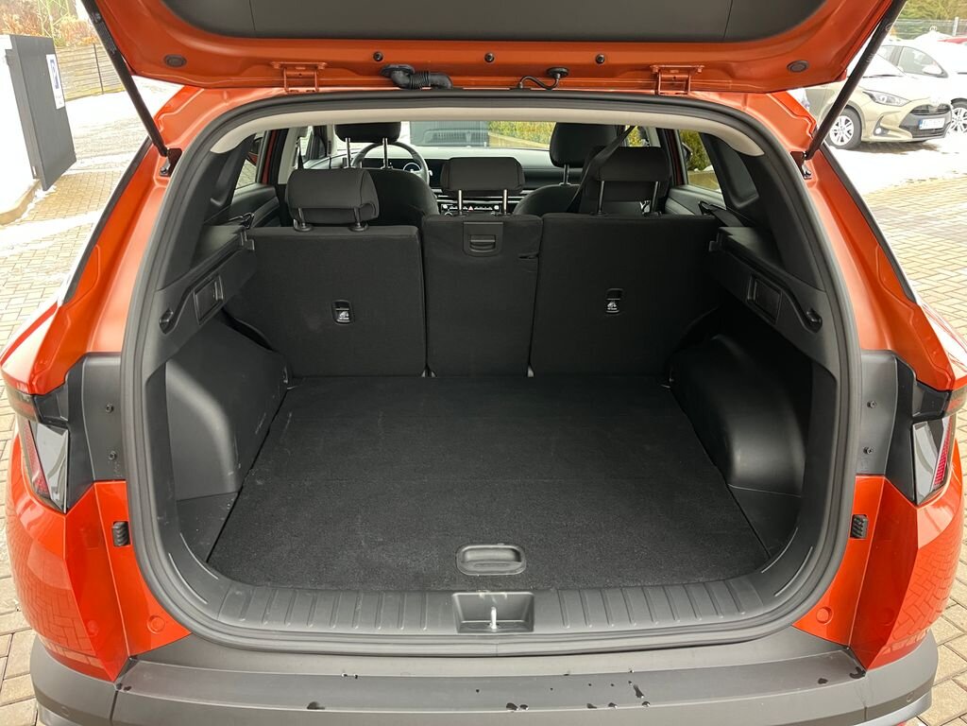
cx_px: 484
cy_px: 363
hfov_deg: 67.3
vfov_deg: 53.1
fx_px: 726
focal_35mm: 26
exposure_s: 1/60
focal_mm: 5.1
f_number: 1.6
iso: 400
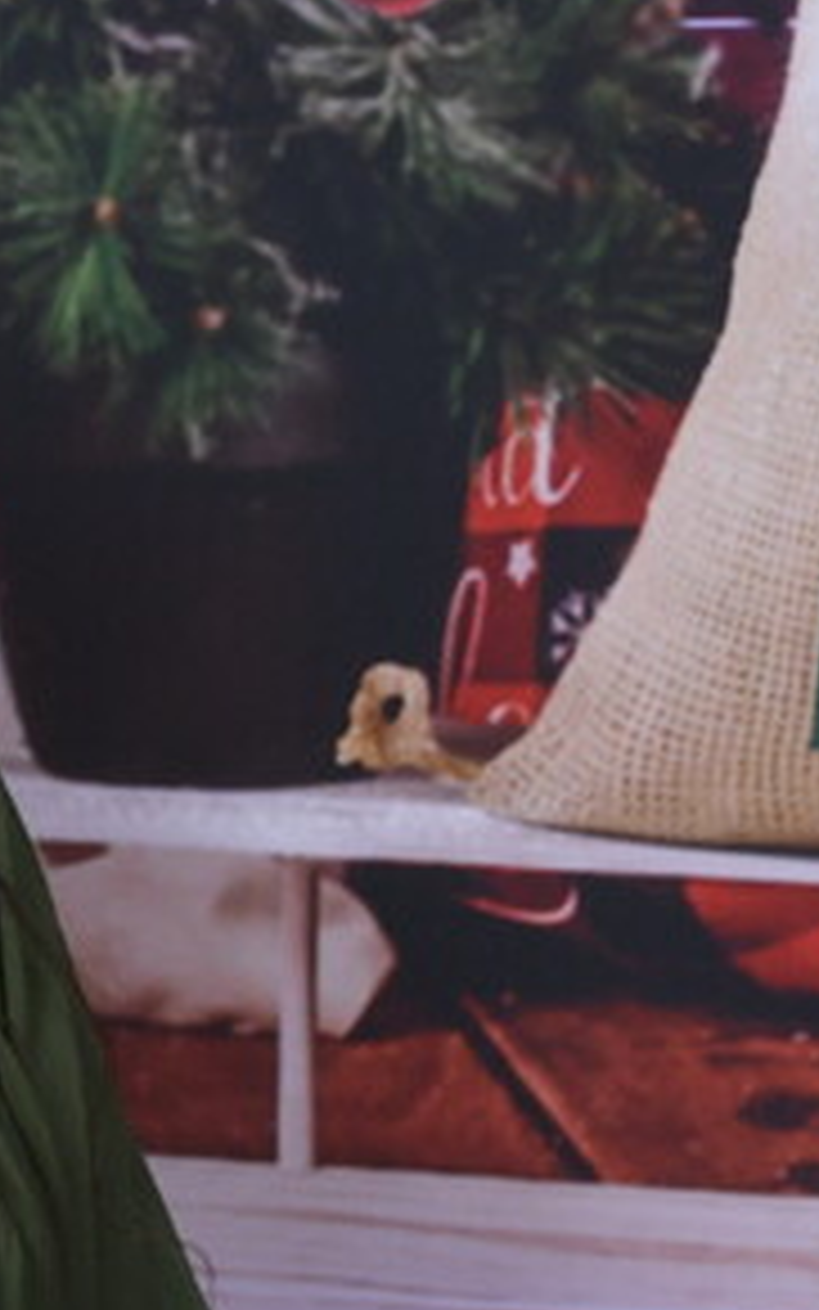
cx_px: -983
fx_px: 10030
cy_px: 1006
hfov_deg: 4.6
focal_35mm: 281
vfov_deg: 7.5
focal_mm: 52
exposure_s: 1/125
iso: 640
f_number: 6.3
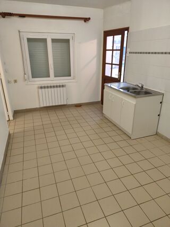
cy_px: 114
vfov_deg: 73.9
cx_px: 85
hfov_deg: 58.9
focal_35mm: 23
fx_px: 151
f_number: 1.65
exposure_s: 1/100
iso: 1696
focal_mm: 6.19
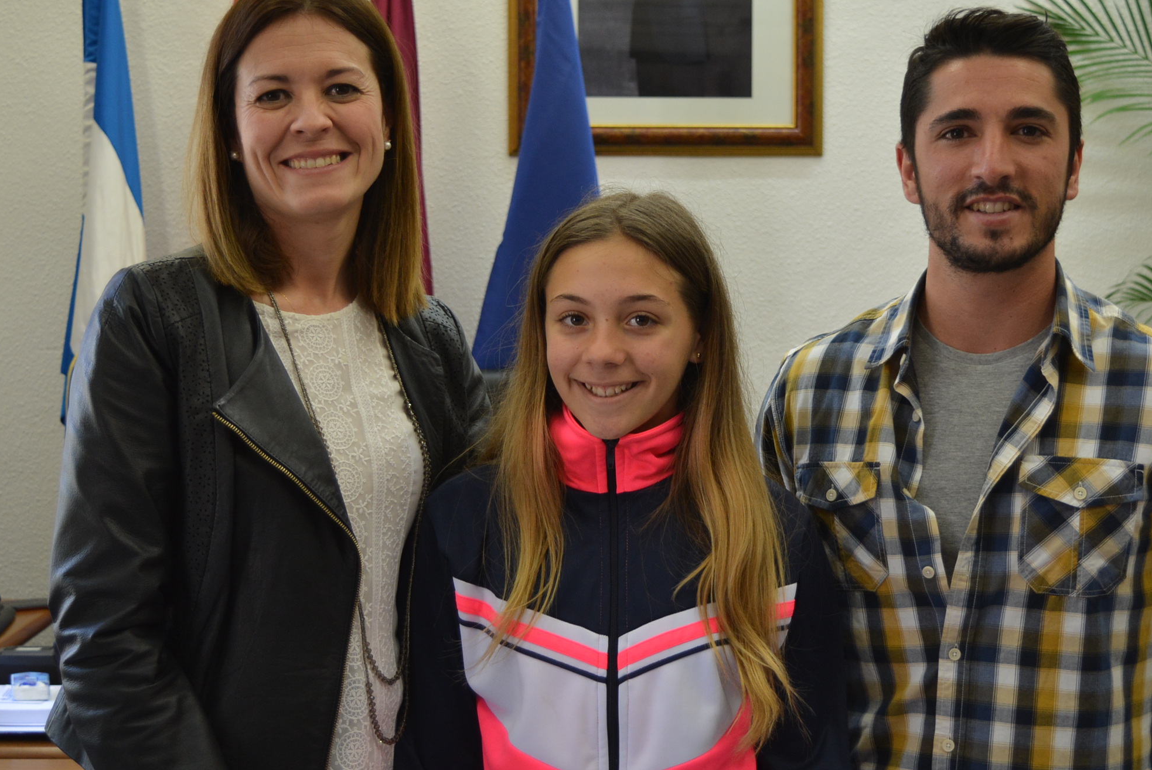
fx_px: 2266
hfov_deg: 28.5
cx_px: 693
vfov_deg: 19.3
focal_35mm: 71
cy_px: 344
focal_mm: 31
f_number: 4.2
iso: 400
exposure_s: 1/80
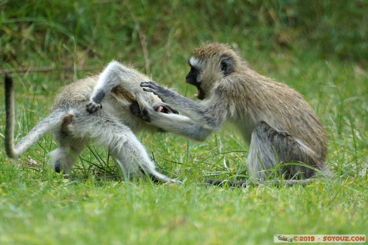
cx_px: 184
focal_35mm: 450
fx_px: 4595
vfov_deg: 3.0
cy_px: 122
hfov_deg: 4.6
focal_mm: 300
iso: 800
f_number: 6.3
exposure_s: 1/640
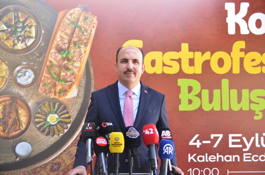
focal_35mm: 60
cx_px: 132
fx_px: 441
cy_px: 88
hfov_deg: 33.5
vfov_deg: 22.5
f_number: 4
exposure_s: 1/30
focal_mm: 40
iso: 100
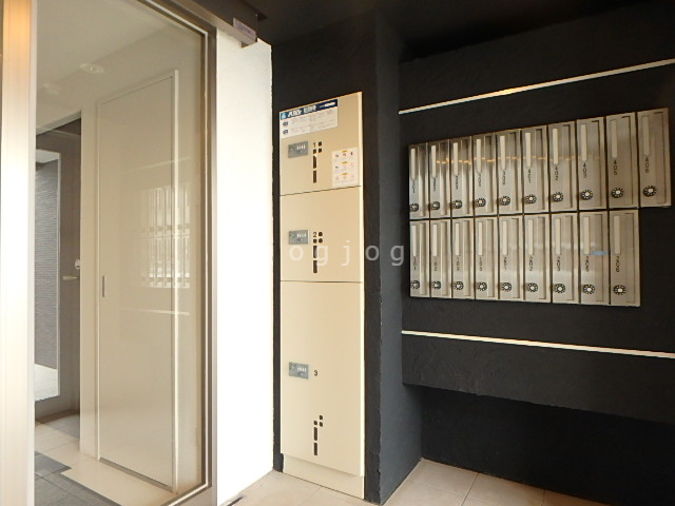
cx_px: 338
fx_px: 409
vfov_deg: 63.4
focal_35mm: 21
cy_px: 253
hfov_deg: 79.0
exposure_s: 1/30
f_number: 3.5
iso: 400
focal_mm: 3.7
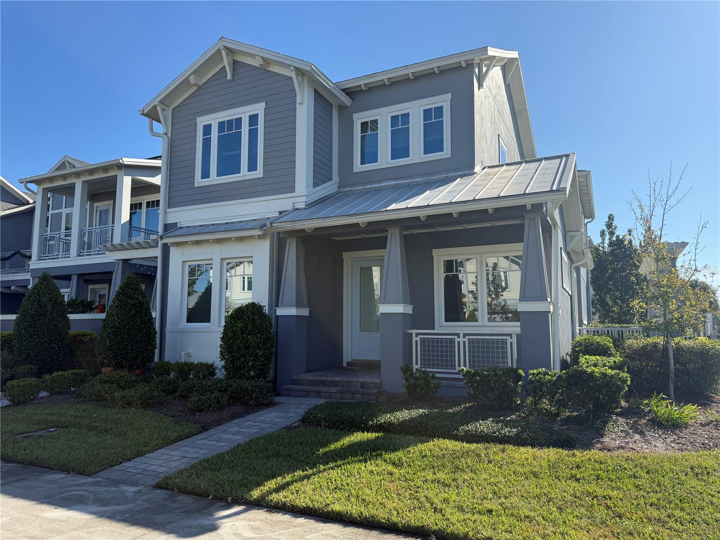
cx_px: 360
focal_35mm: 24
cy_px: 270
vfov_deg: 56.8
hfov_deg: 71.6
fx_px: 499
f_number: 1.78
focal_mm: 6.76
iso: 100
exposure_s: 1/4167
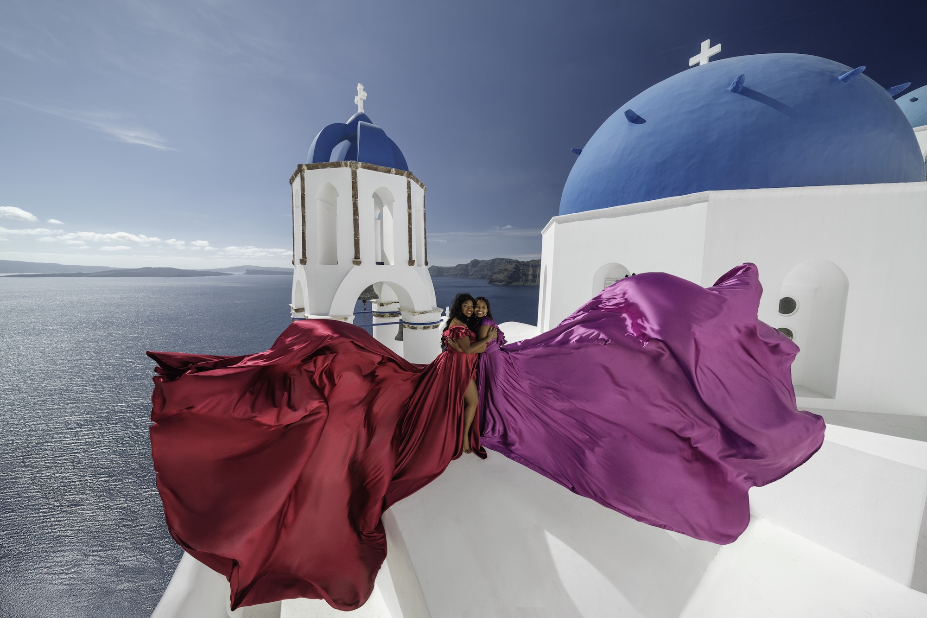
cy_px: 309
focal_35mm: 12
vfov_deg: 90.0
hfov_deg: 112.6
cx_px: 464
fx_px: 309
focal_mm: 12
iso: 250
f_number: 5.6
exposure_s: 1/800
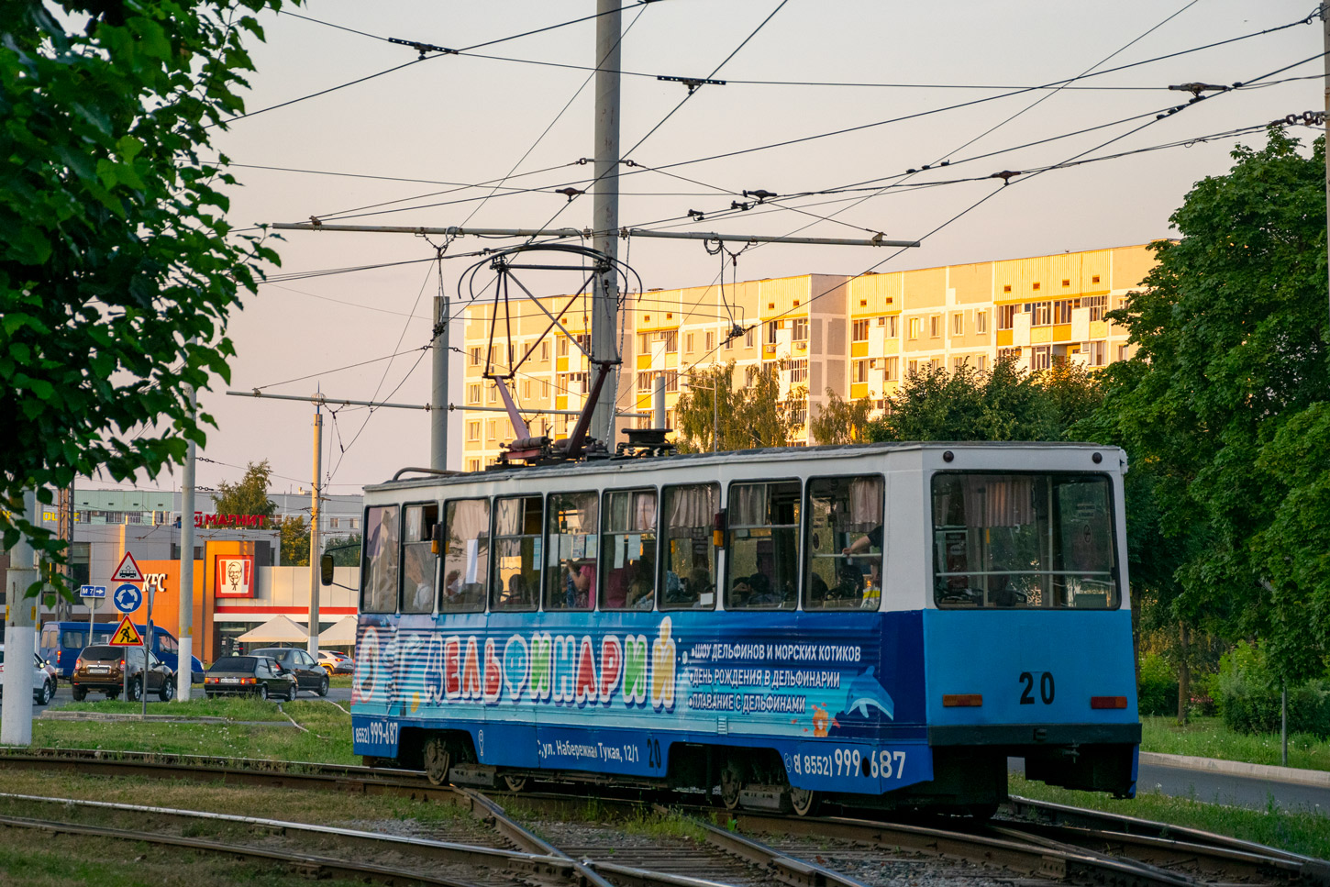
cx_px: 665
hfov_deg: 16.1
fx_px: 4711
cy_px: 444
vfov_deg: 10.8
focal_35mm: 128
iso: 400
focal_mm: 85
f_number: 5.6
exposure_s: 1/500
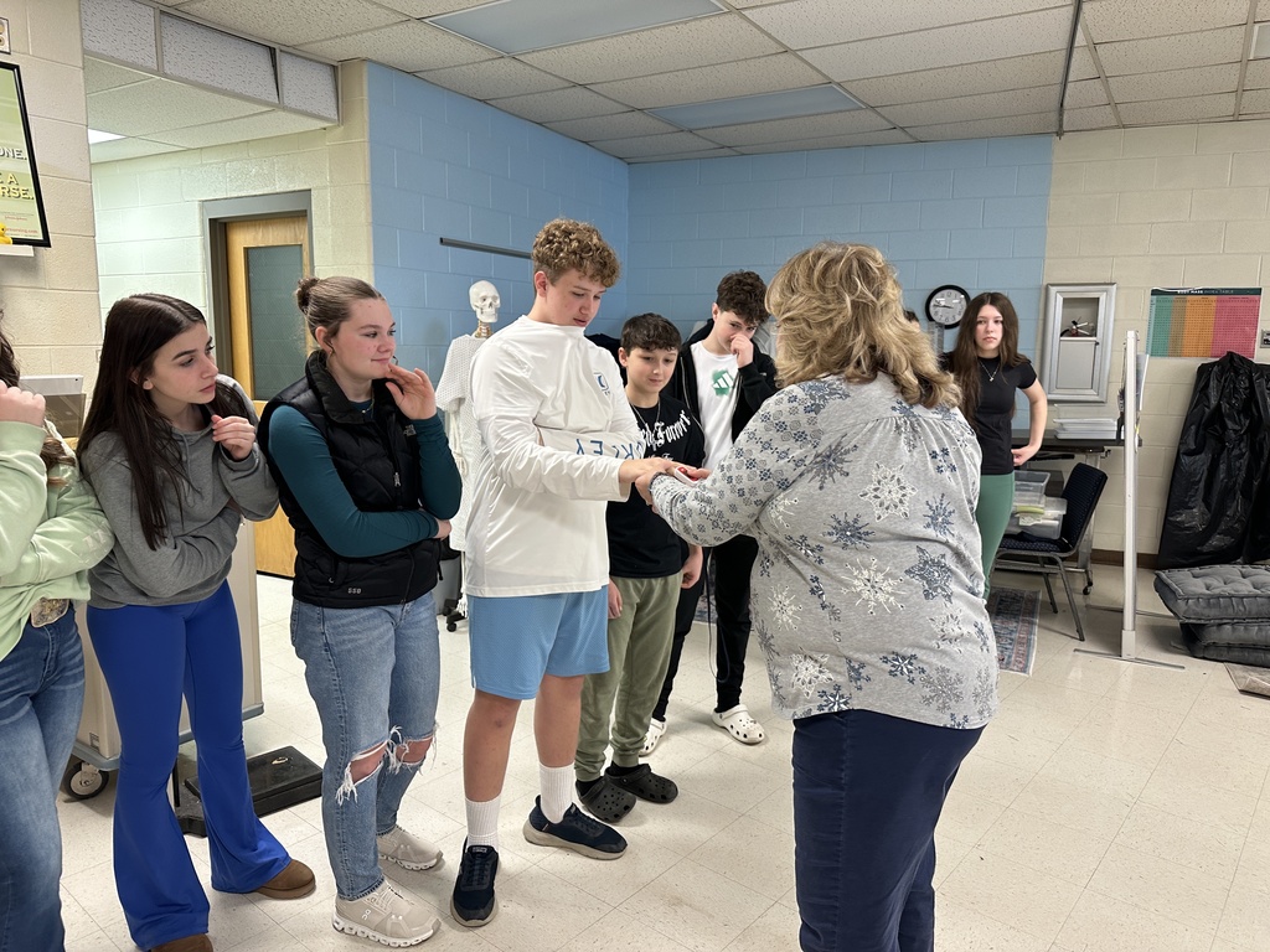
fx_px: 881
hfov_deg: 71.6
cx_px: 635
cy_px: 476
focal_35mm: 24
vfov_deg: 56.8
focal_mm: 6.86
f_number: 1.78
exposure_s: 1/63
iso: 160
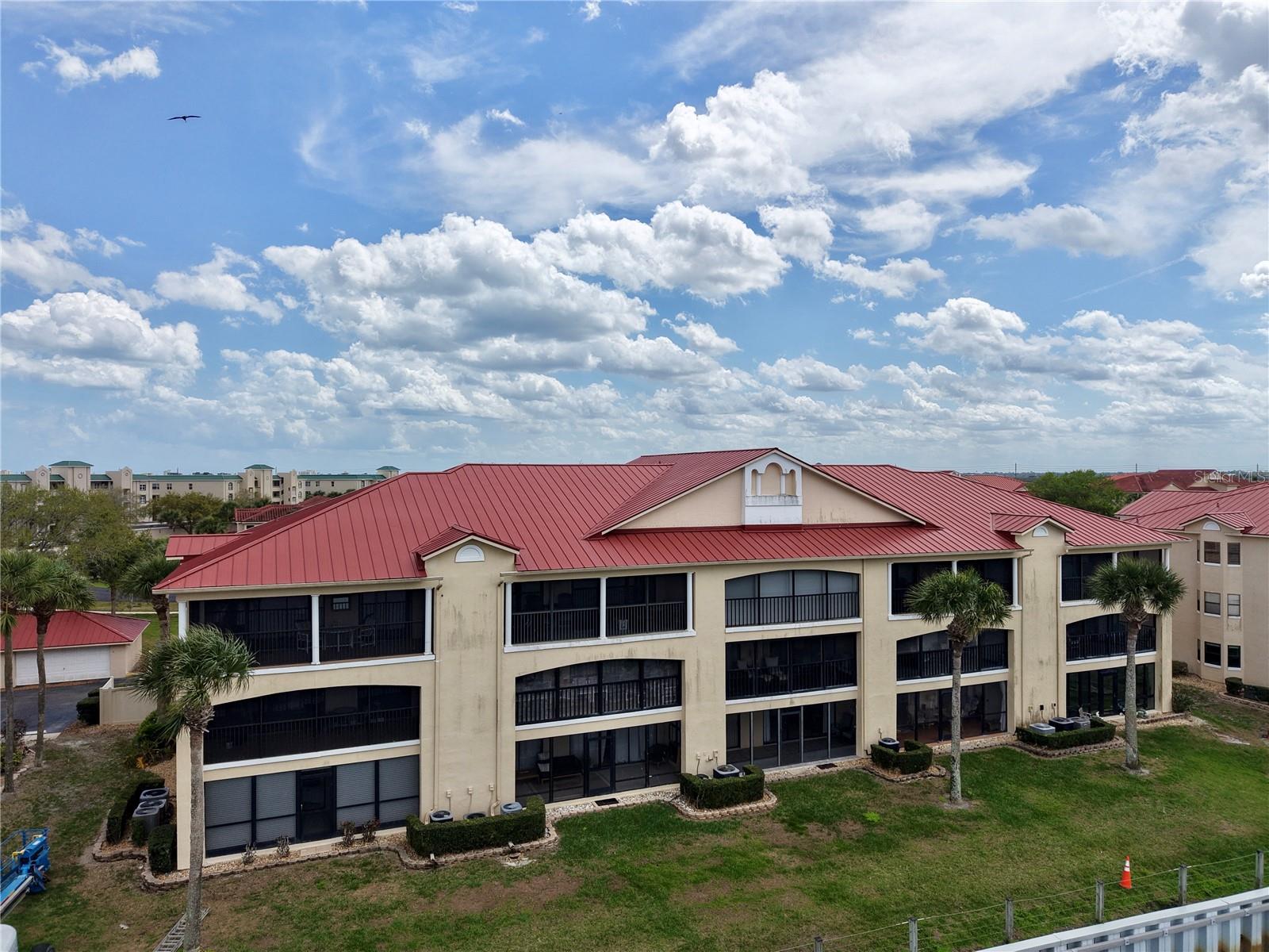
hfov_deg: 71.6
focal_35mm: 24
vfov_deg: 56.8
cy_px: 476
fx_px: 880
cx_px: 634
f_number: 1.8
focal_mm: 8.67
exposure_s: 1/6400
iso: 210
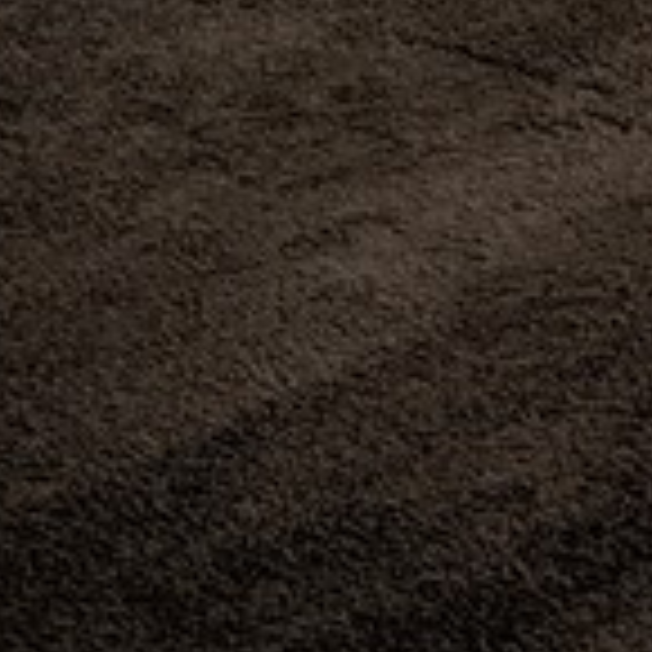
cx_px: 1443
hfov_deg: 9.4
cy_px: -841
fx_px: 3601
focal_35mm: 169
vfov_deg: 9.4
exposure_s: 1/30
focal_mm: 4.44
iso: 160
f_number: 1.8
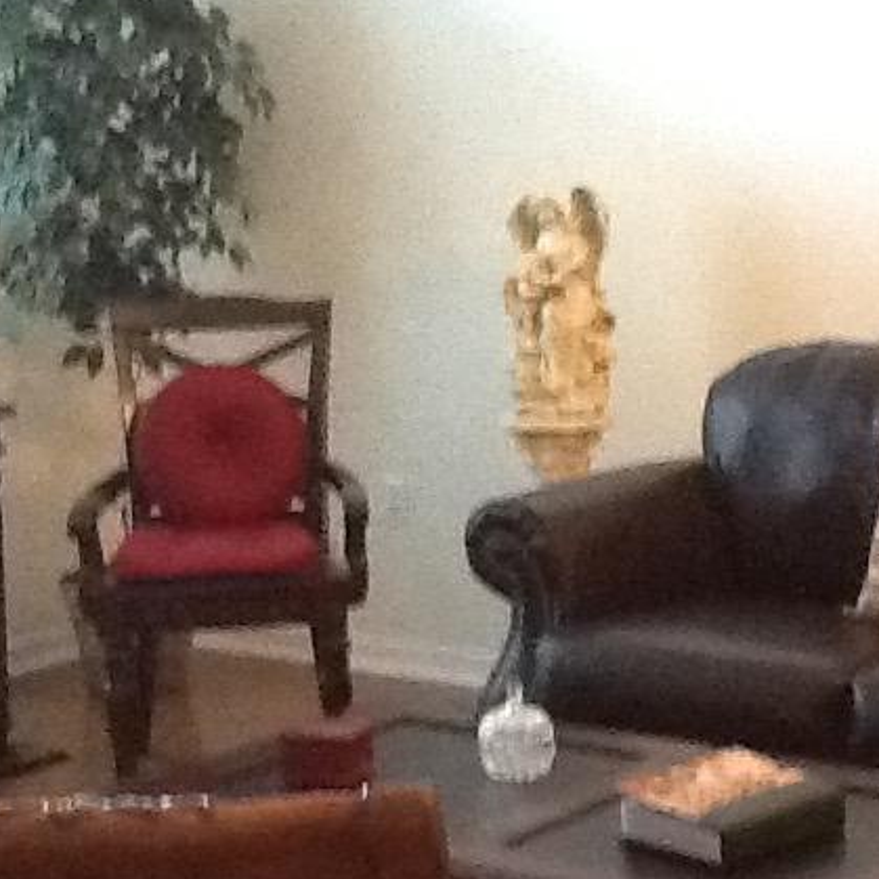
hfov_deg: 19.2
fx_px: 2557
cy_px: 634
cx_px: 755
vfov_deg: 19.4
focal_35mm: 89
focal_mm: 2.03
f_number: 2.4
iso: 400
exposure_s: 1/15
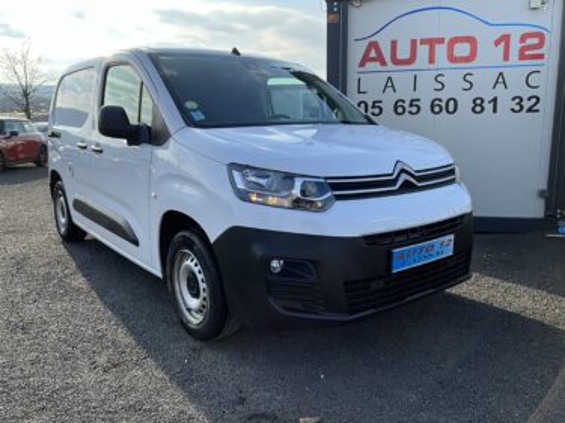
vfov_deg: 48.2
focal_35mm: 29
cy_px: 212
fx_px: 473
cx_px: 282
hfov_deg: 61.7
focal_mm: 3
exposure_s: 1/816
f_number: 1.8
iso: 25
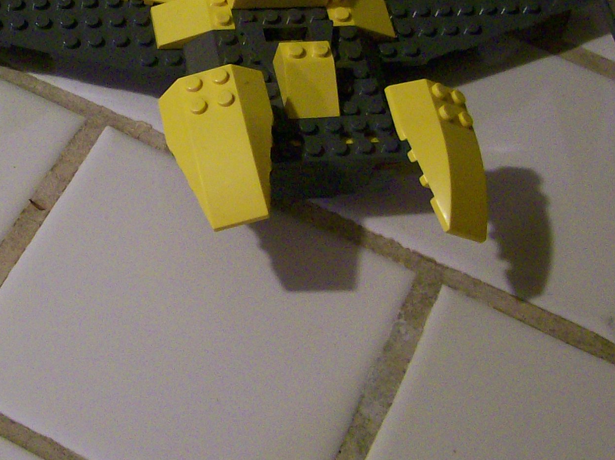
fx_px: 1456
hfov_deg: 22.8
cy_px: 113
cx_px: -19
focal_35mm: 82
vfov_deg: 17.9
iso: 160
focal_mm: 6
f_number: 2.7
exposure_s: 1/17.5
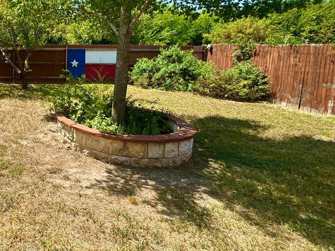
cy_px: 64
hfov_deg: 52.1
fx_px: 271
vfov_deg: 48.0
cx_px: 9
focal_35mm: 28
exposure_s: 1/858
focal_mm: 2.22
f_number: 2.2
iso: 50
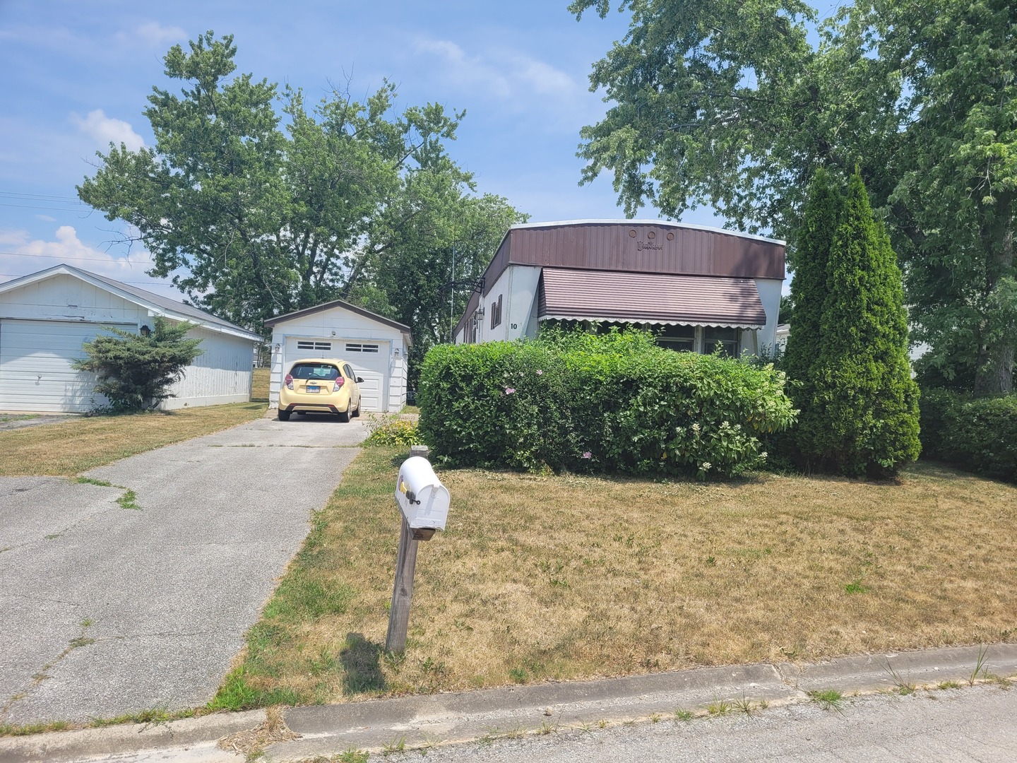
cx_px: 508
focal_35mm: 26
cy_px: 382
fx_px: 764
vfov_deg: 53.1
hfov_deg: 67.3
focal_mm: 5.4
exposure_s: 1/2456
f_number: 1.8
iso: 40
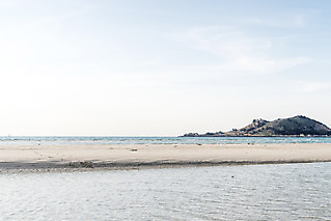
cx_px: 278
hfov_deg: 41.2
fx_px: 414
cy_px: 135
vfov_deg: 29.8
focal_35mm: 45
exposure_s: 1/1600
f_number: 4
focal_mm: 24
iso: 400
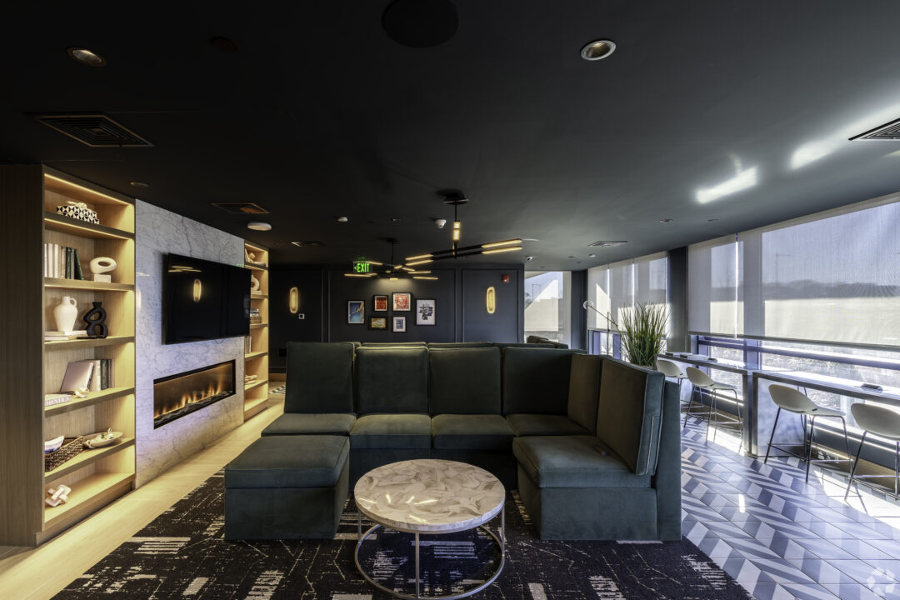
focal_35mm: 16
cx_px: 450
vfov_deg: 73.7
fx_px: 400
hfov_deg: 96.7
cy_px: 300
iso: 100
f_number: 9
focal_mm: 16
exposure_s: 1/15
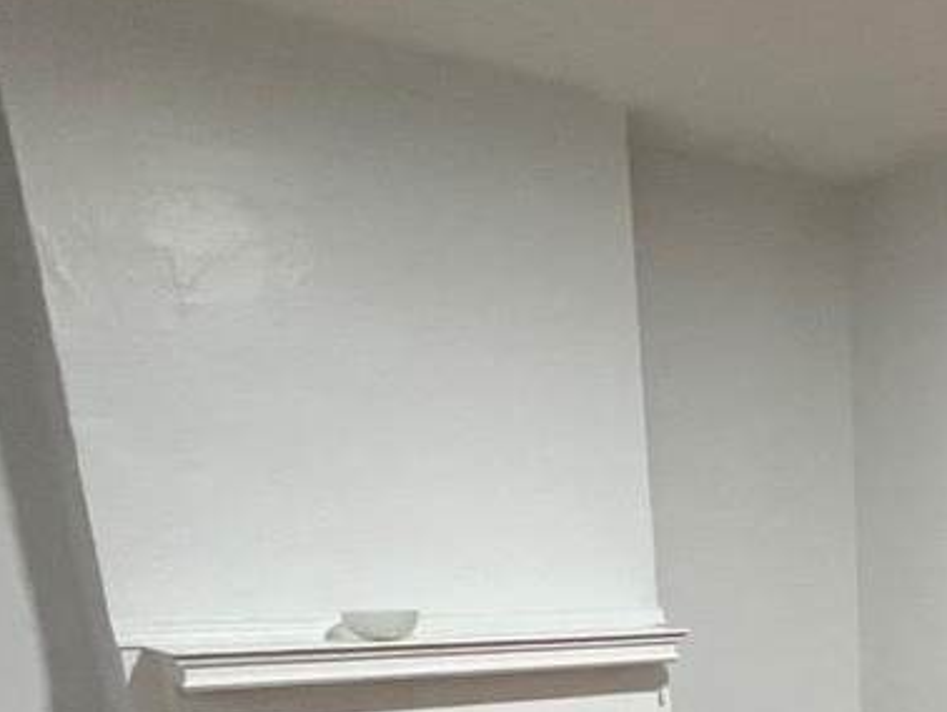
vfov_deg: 26.8
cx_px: 975
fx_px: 1204
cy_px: 968
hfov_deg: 37.7
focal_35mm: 44
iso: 250
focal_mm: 1.57
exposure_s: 1/60
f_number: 1.8
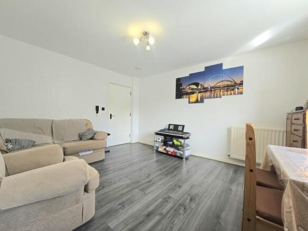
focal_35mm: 13
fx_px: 116
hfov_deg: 106.2
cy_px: 116
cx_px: 154
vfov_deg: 89.9
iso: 80
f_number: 2.2
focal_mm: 2.2
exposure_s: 1/50.3
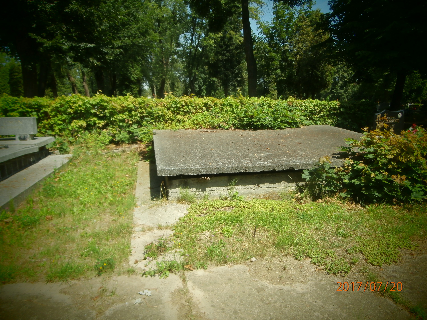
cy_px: 160
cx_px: 214
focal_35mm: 24
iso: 100
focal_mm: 4.2
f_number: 3
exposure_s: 1/640
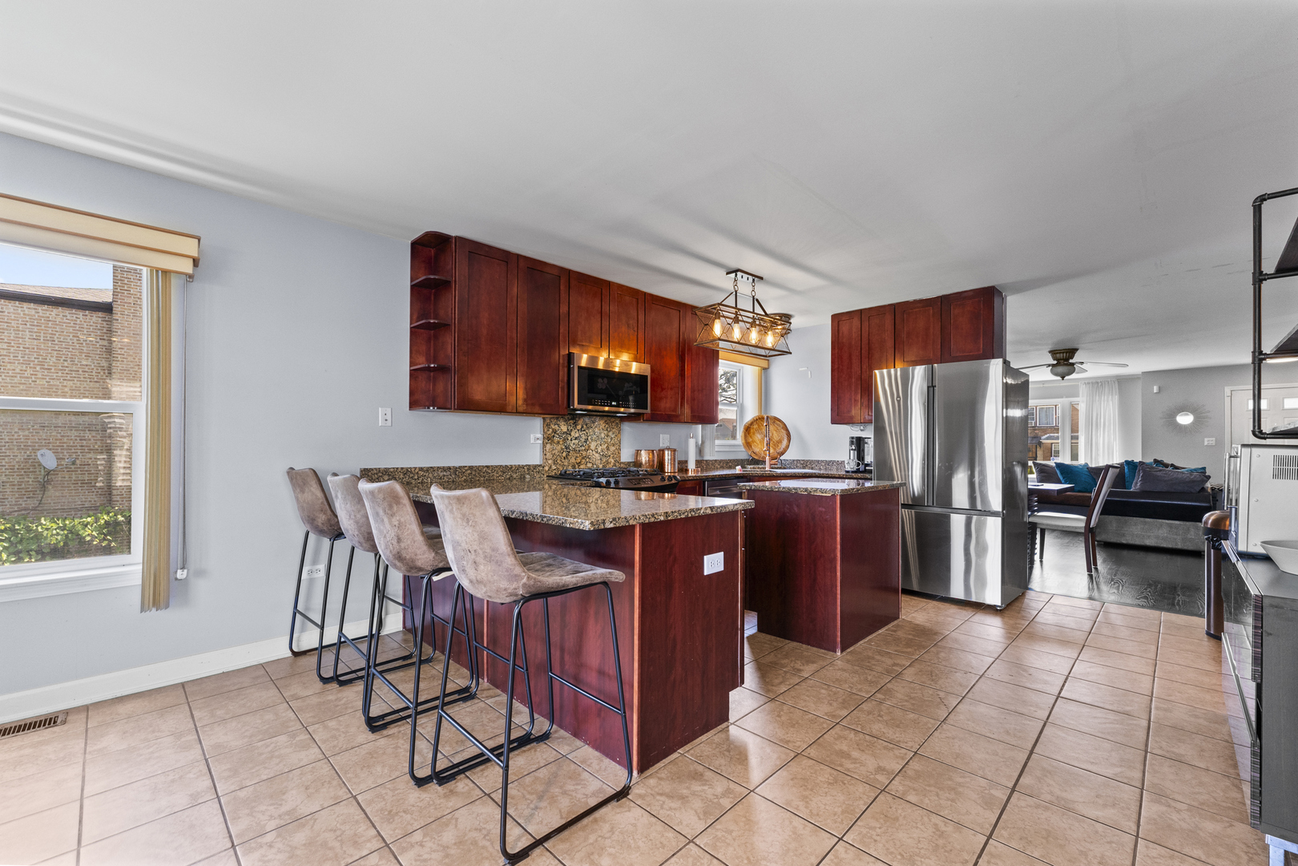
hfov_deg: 104.3
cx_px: 649
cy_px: 433
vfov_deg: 81.2
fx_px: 505
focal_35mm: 14
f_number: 7.1
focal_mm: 14
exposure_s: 1/15
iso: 640
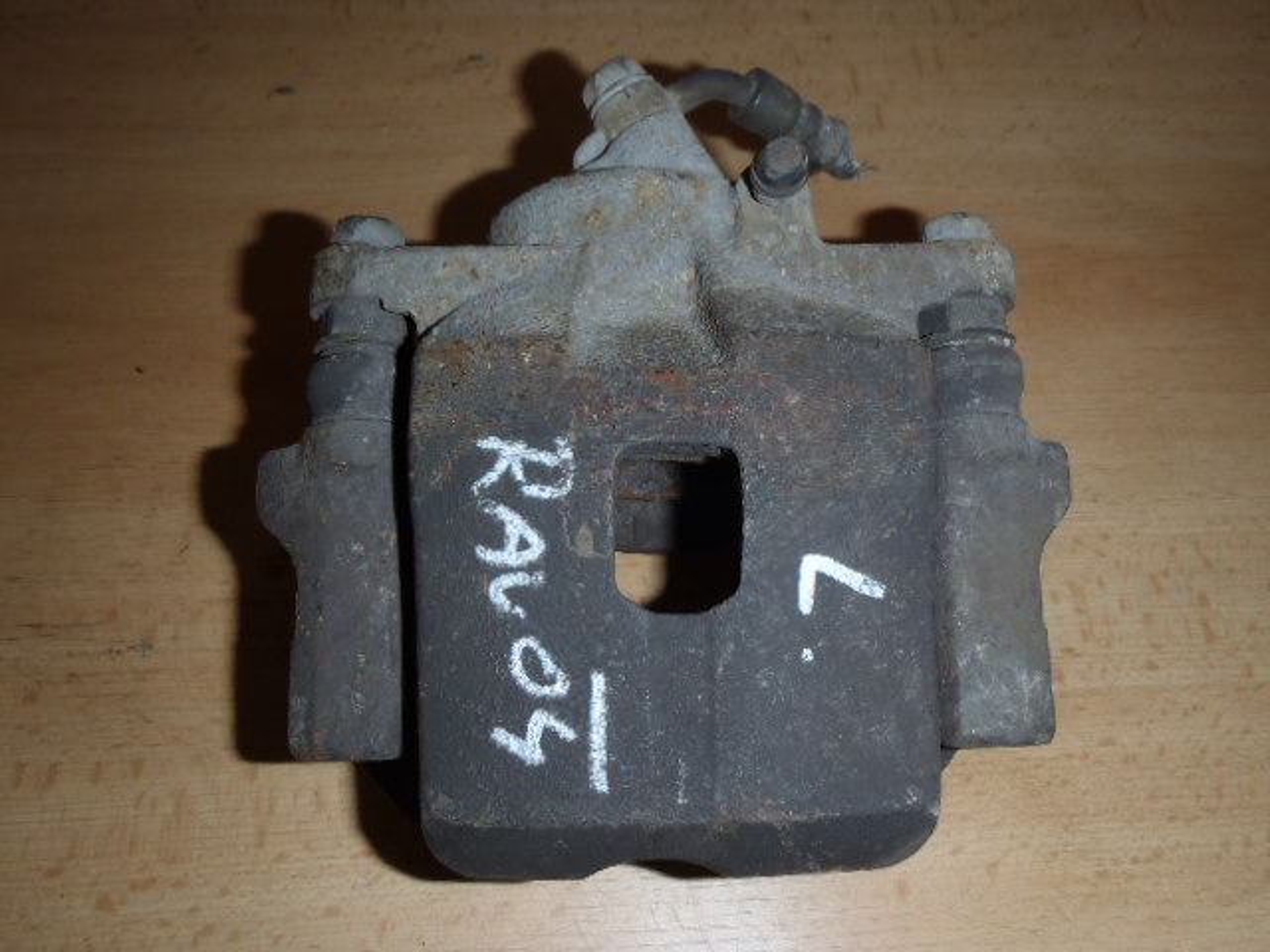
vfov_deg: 49.7
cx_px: 635
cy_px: 476
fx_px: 1027
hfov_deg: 63.4
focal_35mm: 28
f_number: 3.9
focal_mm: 5
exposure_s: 1/30
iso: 100
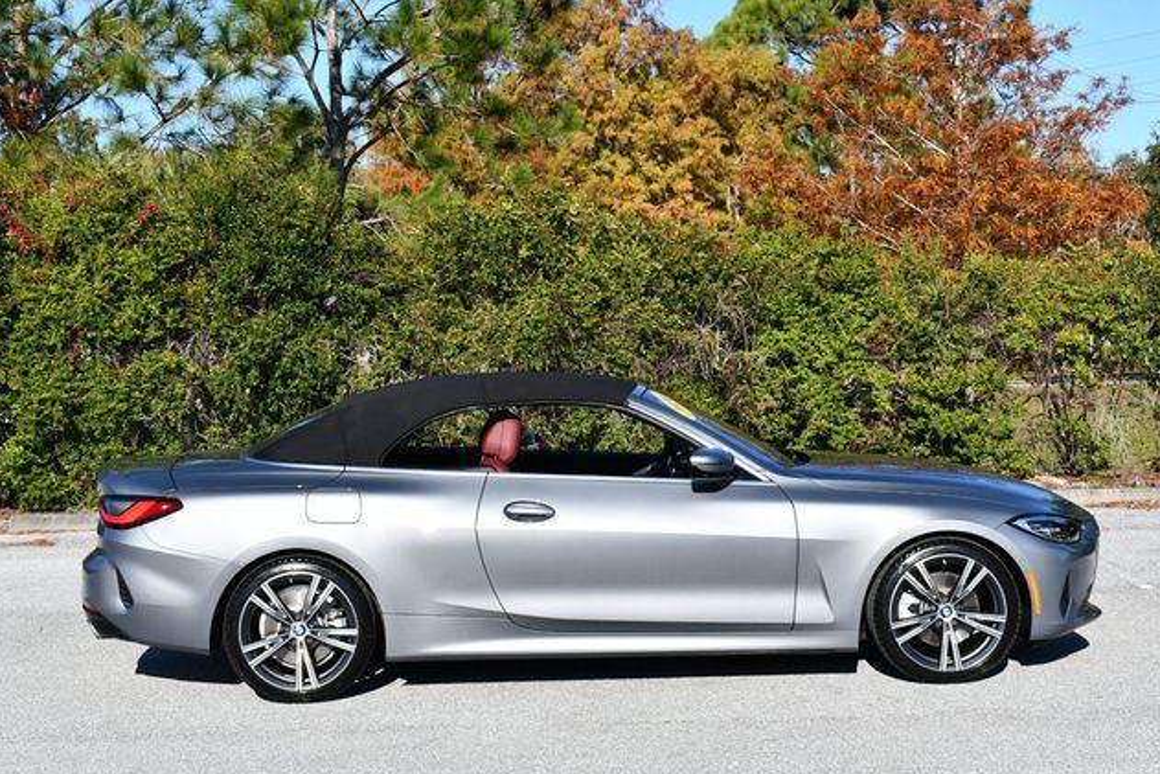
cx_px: 574
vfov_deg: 19.7
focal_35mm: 69
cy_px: 392
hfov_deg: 29.2
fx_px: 2224
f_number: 8
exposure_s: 1/250
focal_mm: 34
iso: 100
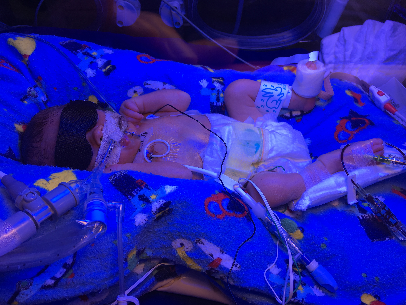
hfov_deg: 61.7
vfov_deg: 48.2
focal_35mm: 29
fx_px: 340
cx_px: 203
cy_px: 152
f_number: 2.2
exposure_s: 1/246
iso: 25
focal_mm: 4.15
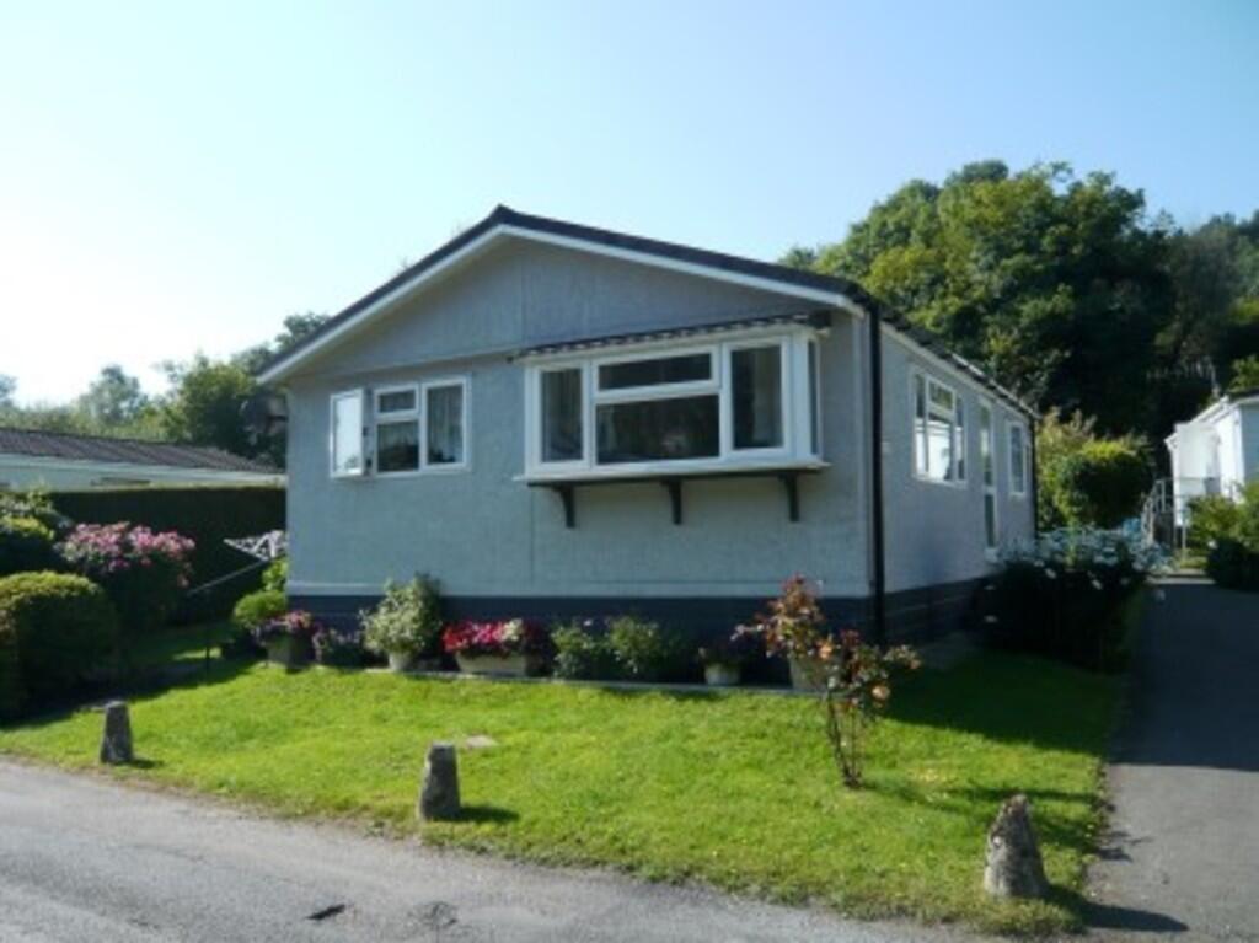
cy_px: 472
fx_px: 1018
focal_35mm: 28
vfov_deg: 49.7
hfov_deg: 63.5
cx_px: 630
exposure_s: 1/800
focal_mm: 4.6
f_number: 2.8
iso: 100
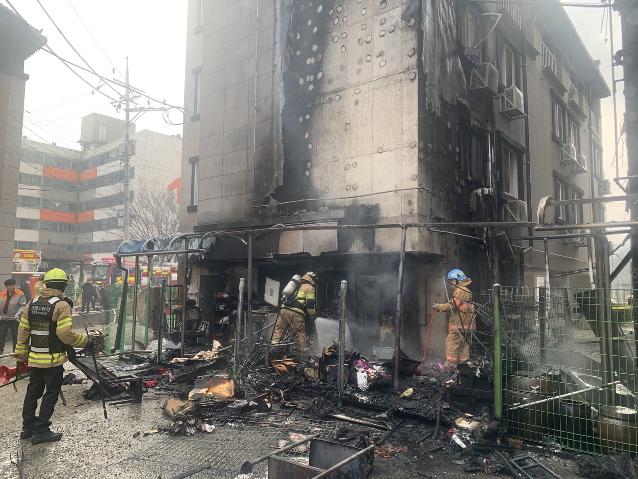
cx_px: 319
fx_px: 479
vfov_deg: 53.1
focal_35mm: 26
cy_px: 240
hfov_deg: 67.3
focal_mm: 4.25
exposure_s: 1/182
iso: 25
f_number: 1.8
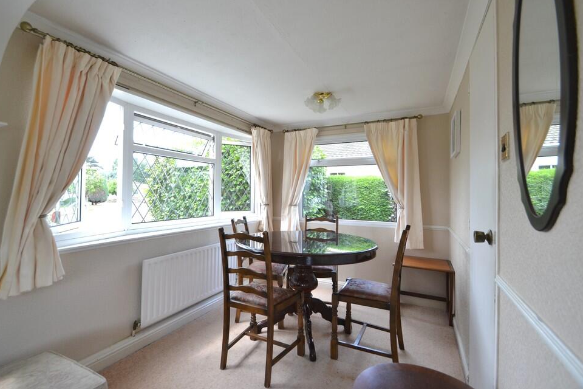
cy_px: 182
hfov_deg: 96.7
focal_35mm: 16
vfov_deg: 73.7
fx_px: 259
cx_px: 284
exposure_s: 1/125
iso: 360
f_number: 5.6
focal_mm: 10
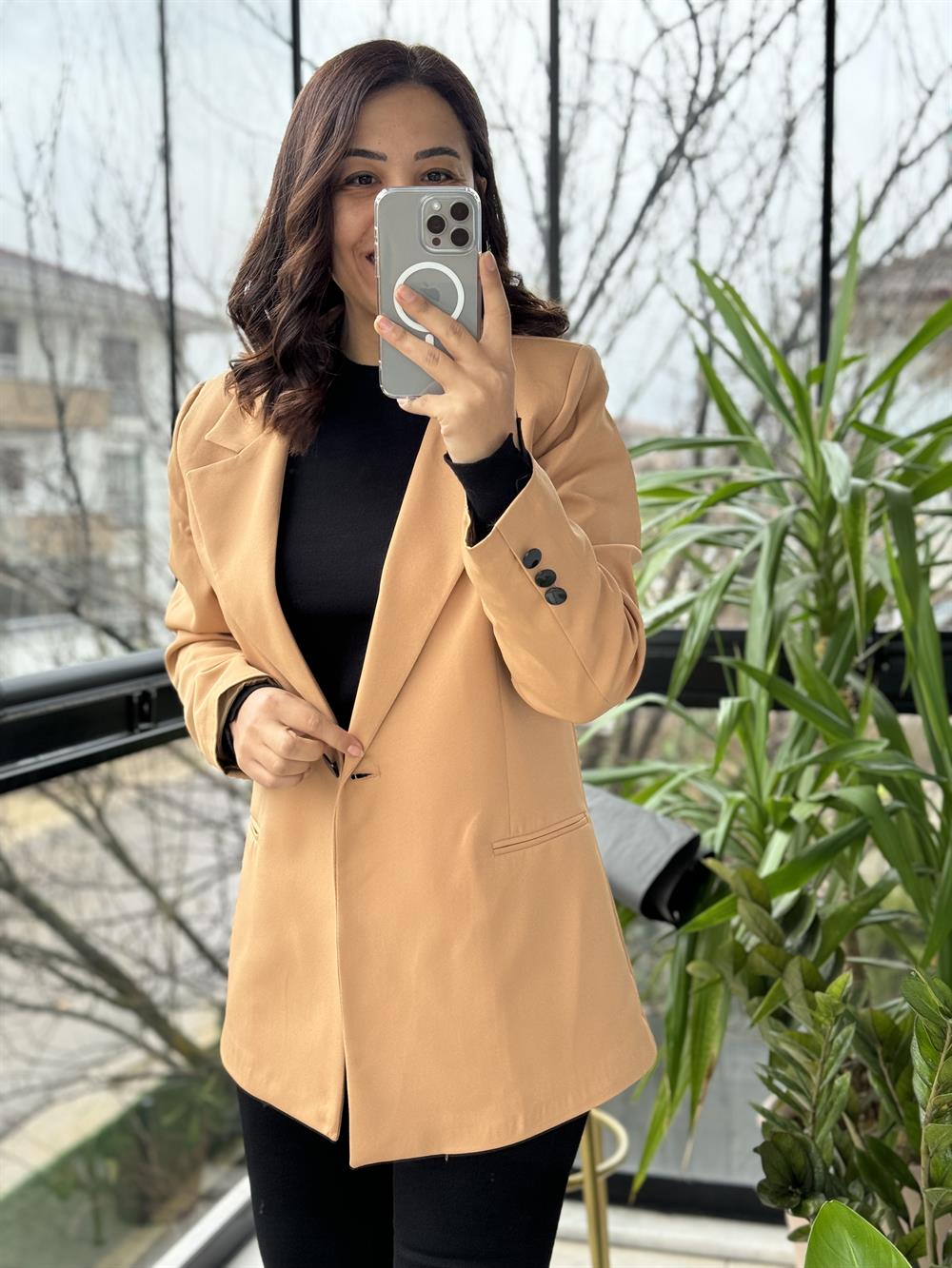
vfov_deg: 39.7
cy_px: 634
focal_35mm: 48
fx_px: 1760
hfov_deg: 30.3
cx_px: 476
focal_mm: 6.86
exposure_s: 1/64
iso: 100
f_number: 1.78
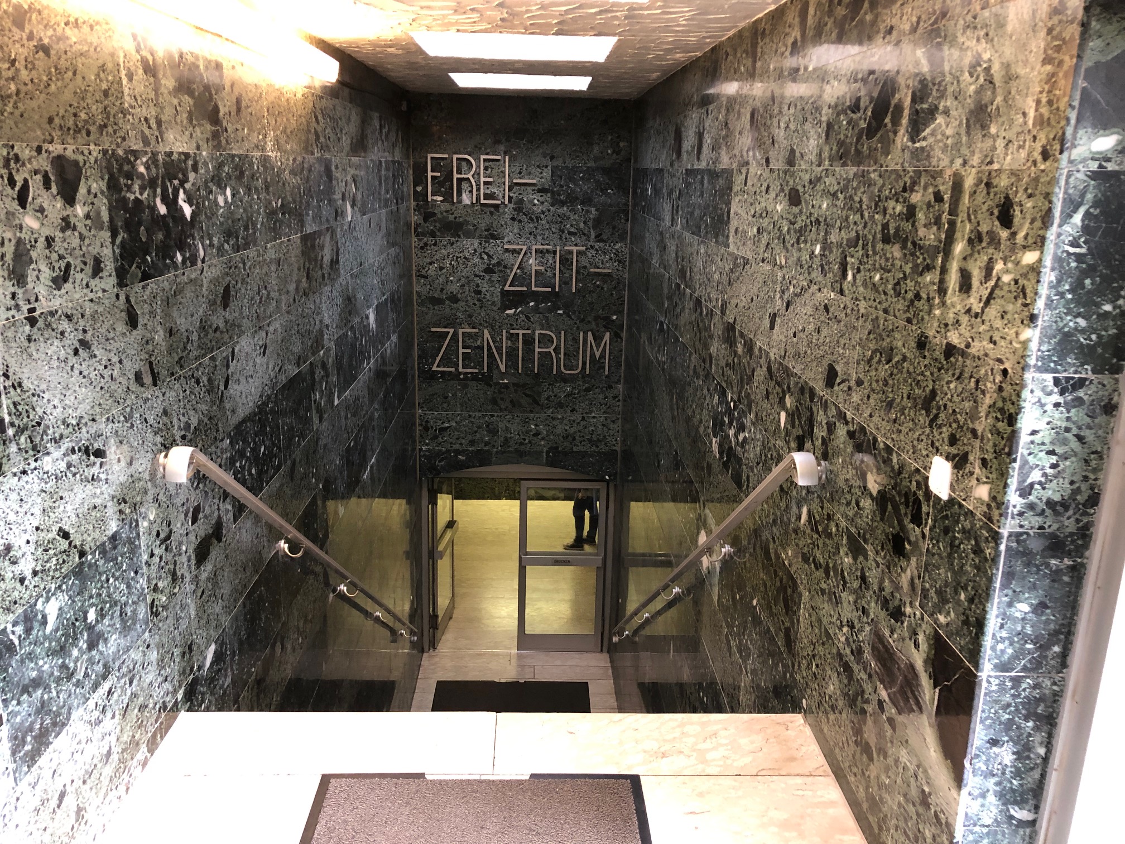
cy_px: 422
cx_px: 562
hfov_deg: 63.4
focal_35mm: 28
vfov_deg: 49.7
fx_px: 910
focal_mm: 4
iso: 100
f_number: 1.8
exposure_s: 1/17
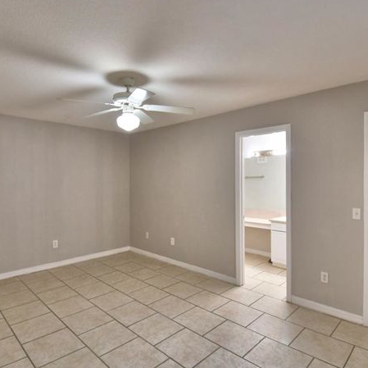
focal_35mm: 20
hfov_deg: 74.8
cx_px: 174
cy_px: 183
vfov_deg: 74.8
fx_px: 241
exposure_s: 1/40
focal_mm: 10
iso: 400
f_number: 4.5
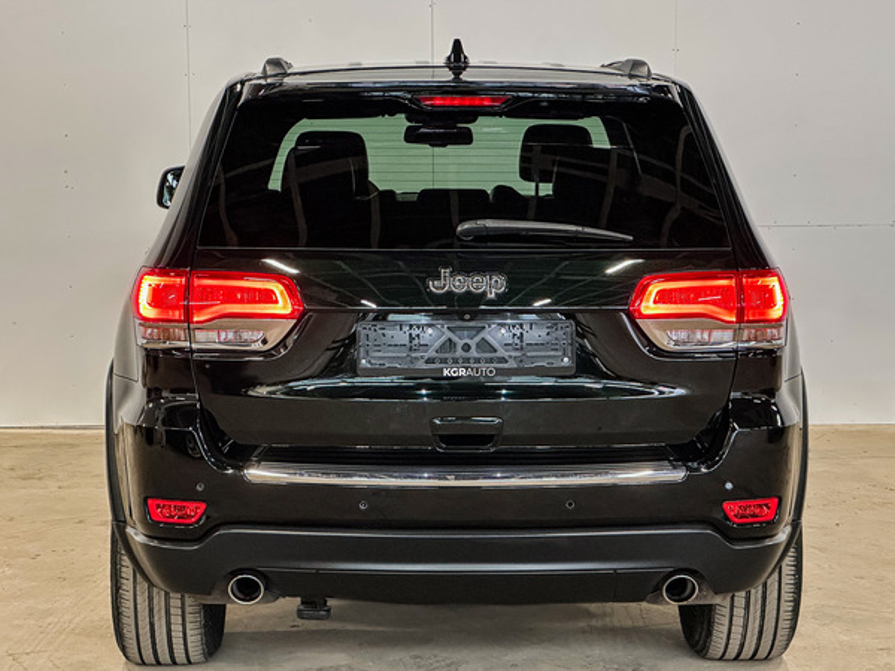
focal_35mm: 77
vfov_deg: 19.1
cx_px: 448
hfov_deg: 25.3
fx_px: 1991
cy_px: 336
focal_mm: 9
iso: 400
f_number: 2.8
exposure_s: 1/50
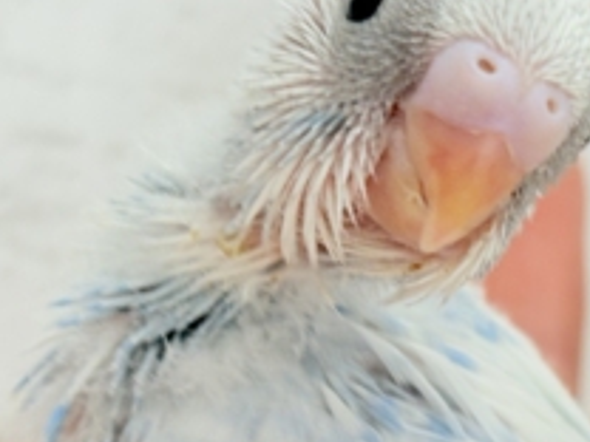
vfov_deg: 9.2
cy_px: 388
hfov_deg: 12.2
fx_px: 2727
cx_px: 559
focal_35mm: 160
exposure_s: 1/50
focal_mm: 5.96
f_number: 1.6
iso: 40
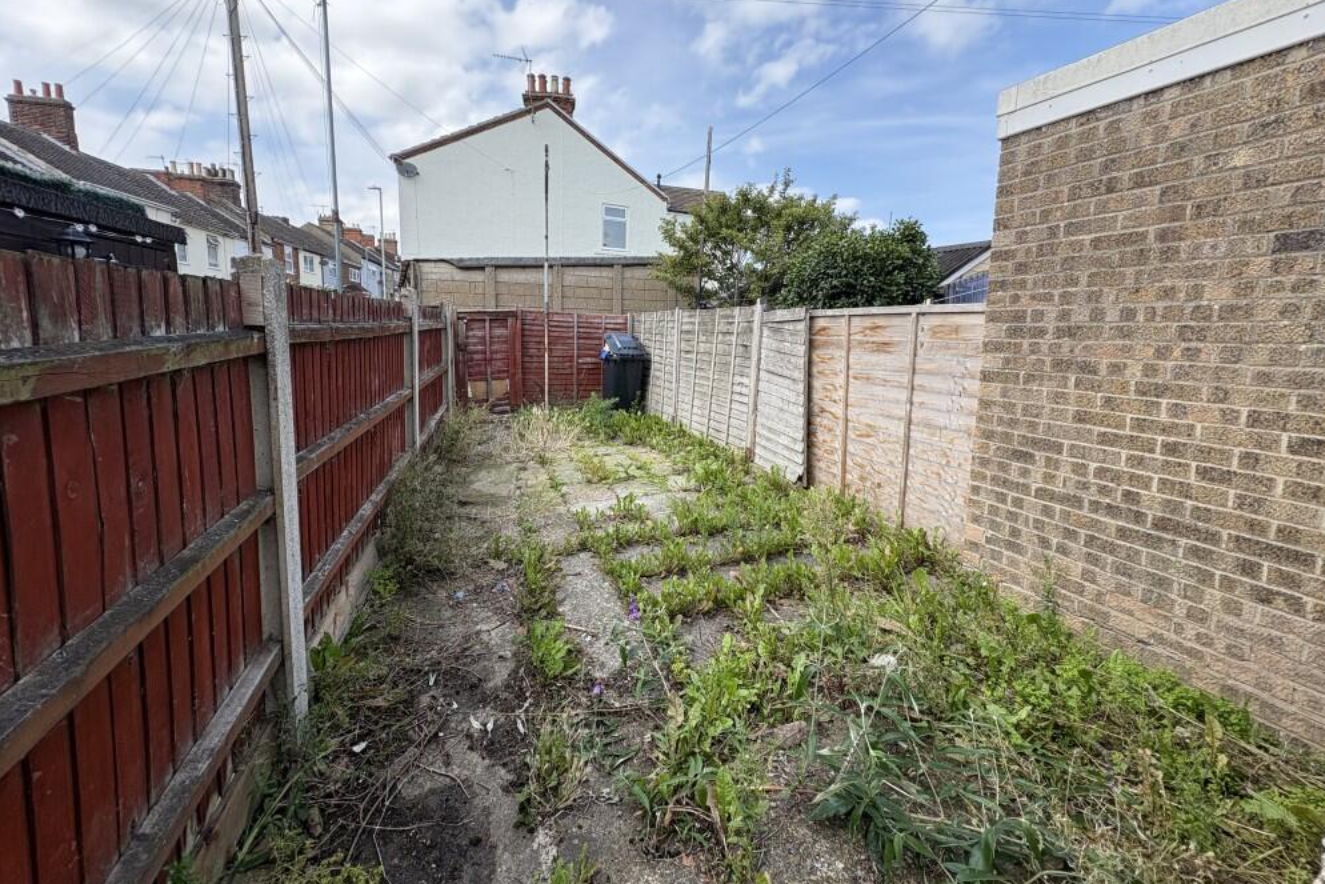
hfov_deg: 100.4
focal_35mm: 15
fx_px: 552
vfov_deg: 77.1
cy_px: 400
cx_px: 660
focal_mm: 2.22
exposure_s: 1/669
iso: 40
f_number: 2.2
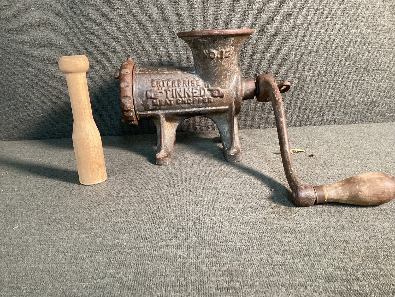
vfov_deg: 45.4
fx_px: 354
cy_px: 148
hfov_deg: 58.3
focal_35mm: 31
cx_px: 198
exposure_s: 1/30
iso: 320
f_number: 2.4
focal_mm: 3.3
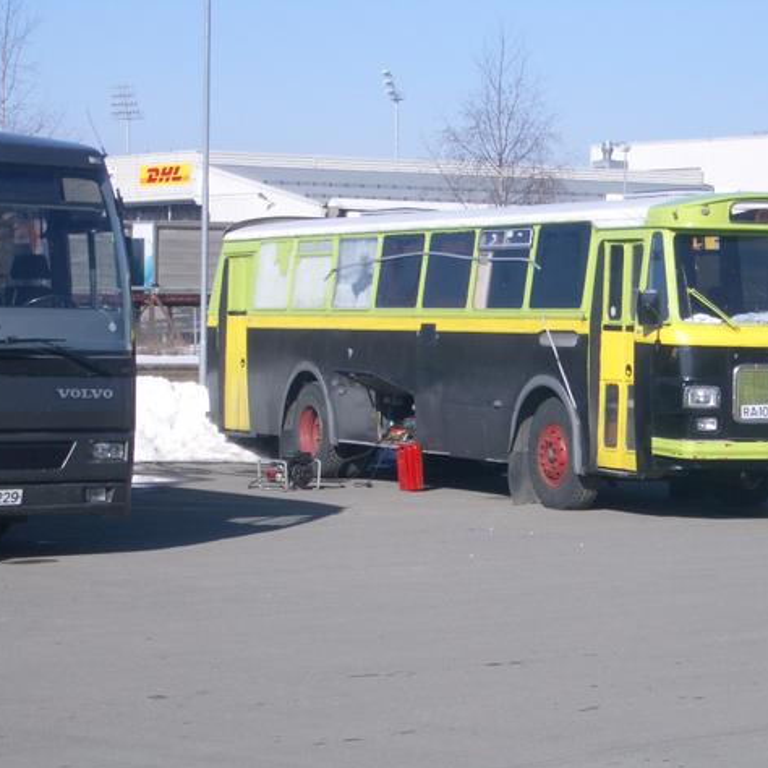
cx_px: 494
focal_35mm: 105
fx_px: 2636
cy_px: 386
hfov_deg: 16.6
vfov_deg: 16.6
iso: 50
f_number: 7
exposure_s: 1/200
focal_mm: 14.6
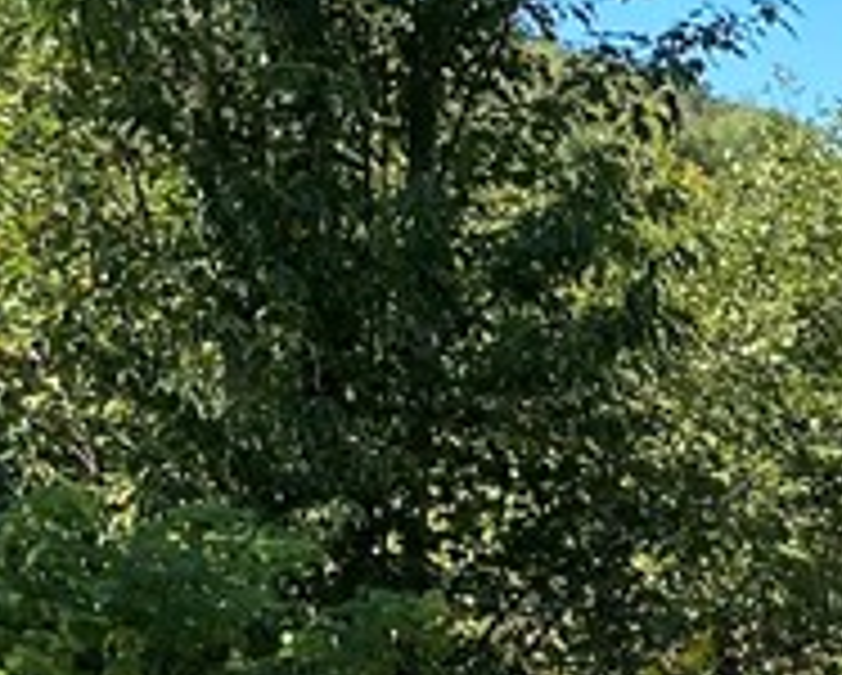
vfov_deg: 10.9
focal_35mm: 139
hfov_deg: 11.5
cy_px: 868
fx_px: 3467
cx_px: 2004
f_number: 1.8
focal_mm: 4.25
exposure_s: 1/1103
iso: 32
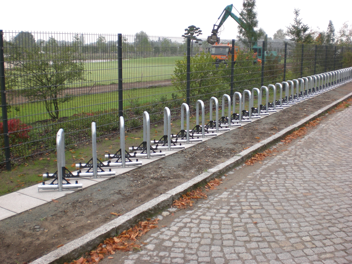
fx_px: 386
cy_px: 132
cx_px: 176
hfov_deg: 49.0
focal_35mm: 38
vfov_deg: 37.7
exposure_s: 1/125
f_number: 3.1
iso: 50
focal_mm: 6.3
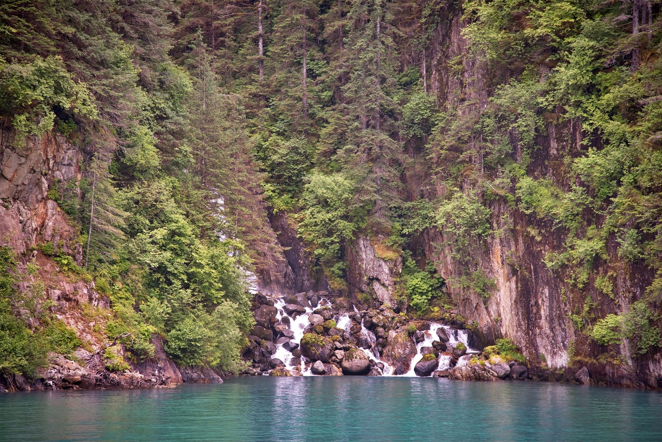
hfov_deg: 17.1
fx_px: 2207
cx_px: 331
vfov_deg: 11.4
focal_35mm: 120
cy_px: 221
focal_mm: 120
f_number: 4
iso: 500
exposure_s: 1/250
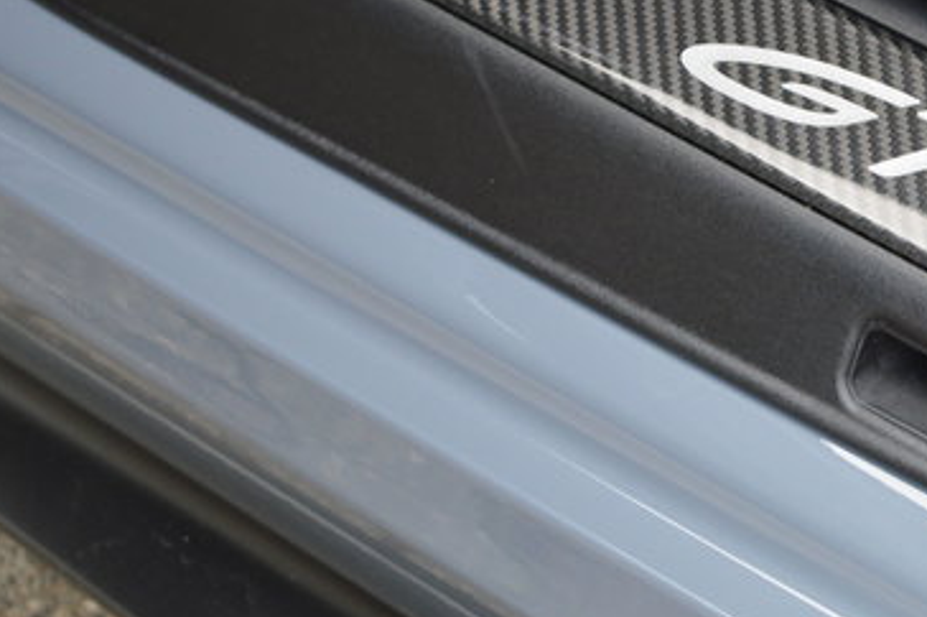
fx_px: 4478
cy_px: 134
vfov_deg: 7.9
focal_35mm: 174
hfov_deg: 11.7
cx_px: 922
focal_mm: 55
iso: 400
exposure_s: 1/40
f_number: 5.6
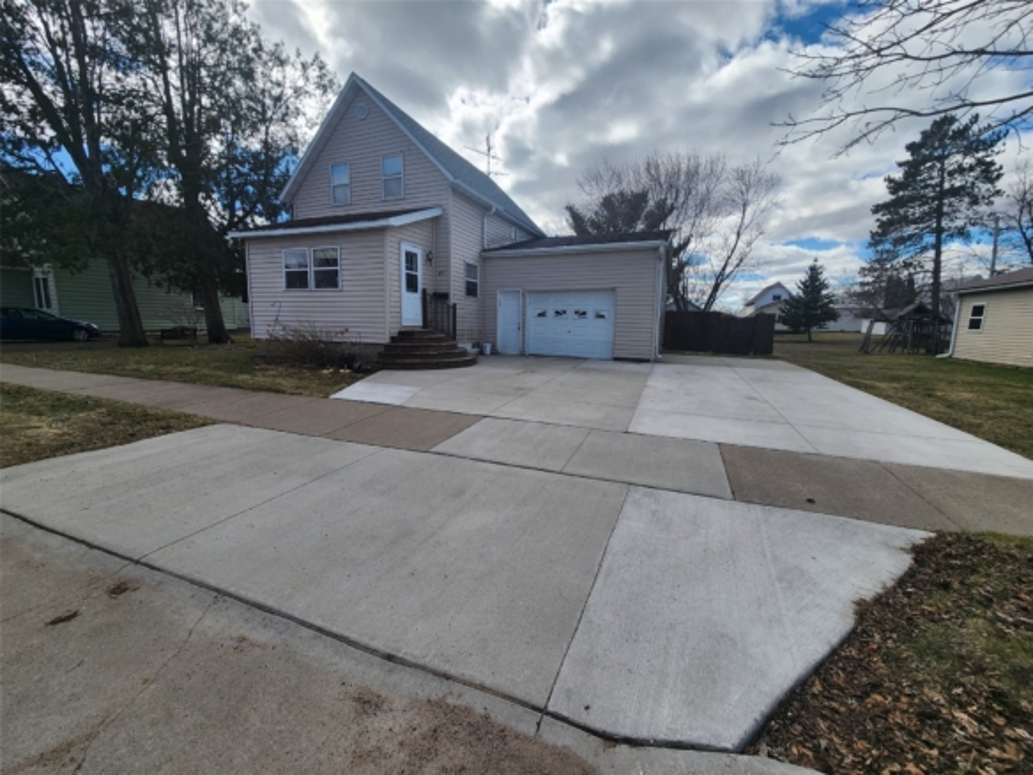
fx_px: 388
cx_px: 516
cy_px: 388
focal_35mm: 13
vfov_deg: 89.9
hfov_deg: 106.2
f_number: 2.2
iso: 50
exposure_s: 1/2497
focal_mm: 2.2
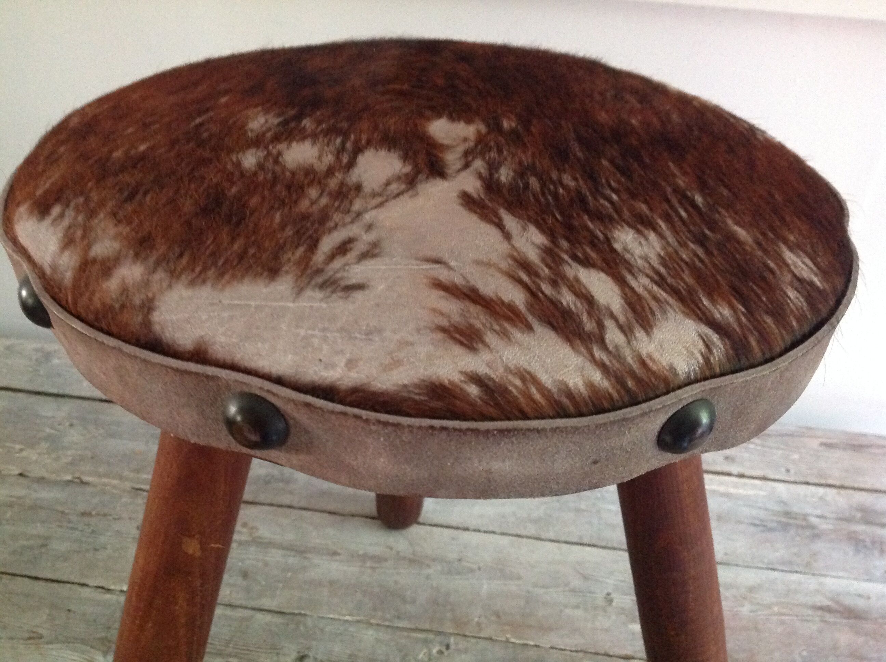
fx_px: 895
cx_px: 443
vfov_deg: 40.6
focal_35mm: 35
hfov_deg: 52.7
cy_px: 331
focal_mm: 4.28
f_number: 2.4
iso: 500
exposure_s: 1/15
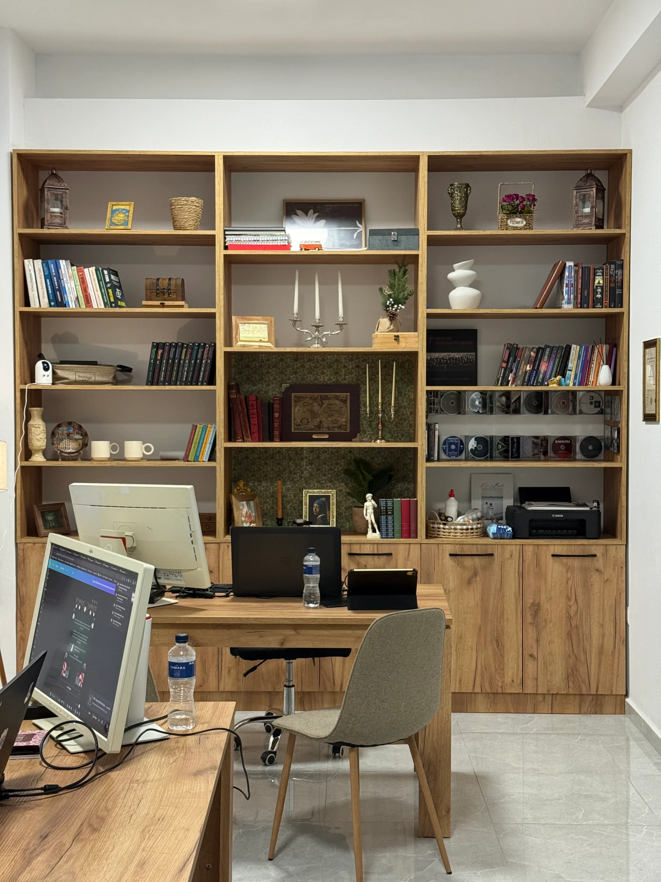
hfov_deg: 30.3
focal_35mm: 48
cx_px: 330
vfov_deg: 39.7
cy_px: 441
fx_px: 1222
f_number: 1.78
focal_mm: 6.76
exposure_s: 1/100
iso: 200
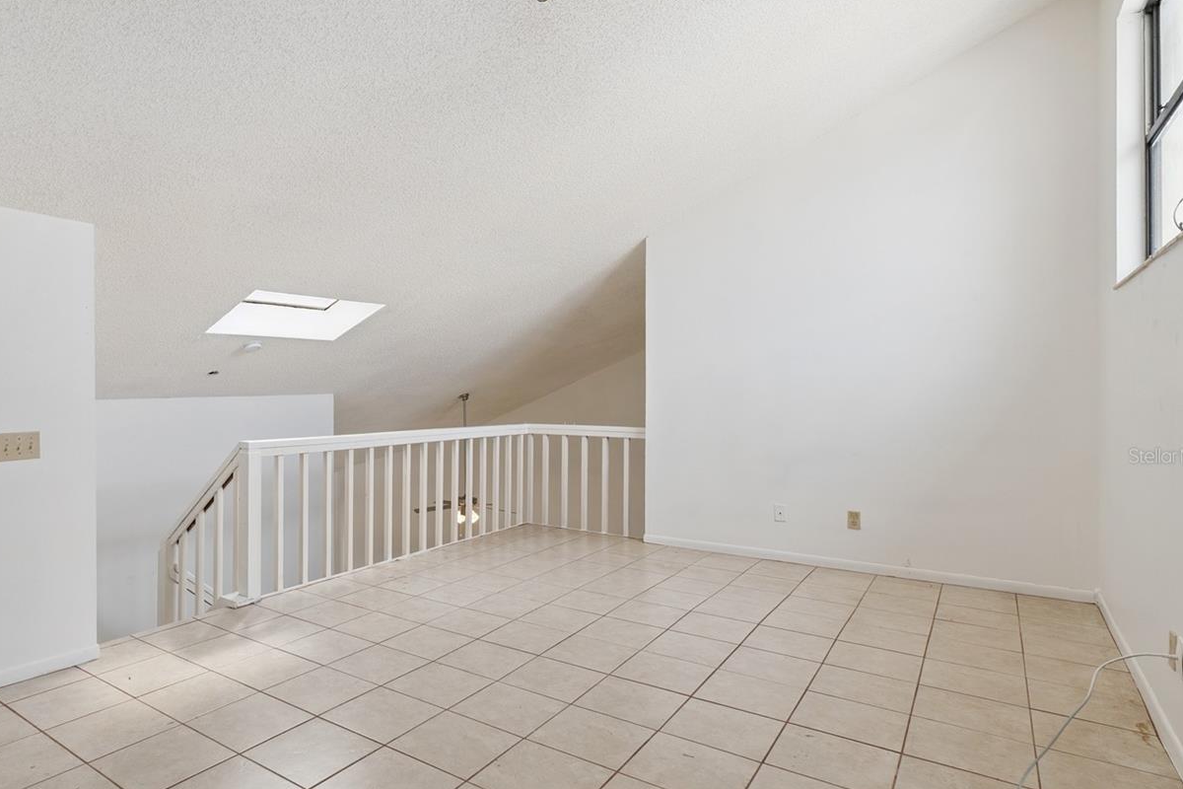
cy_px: 456
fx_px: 657
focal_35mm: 20
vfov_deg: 61.6
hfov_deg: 82.0
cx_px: 428
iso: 100
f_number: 4.5
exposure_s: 1/60
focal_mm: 10
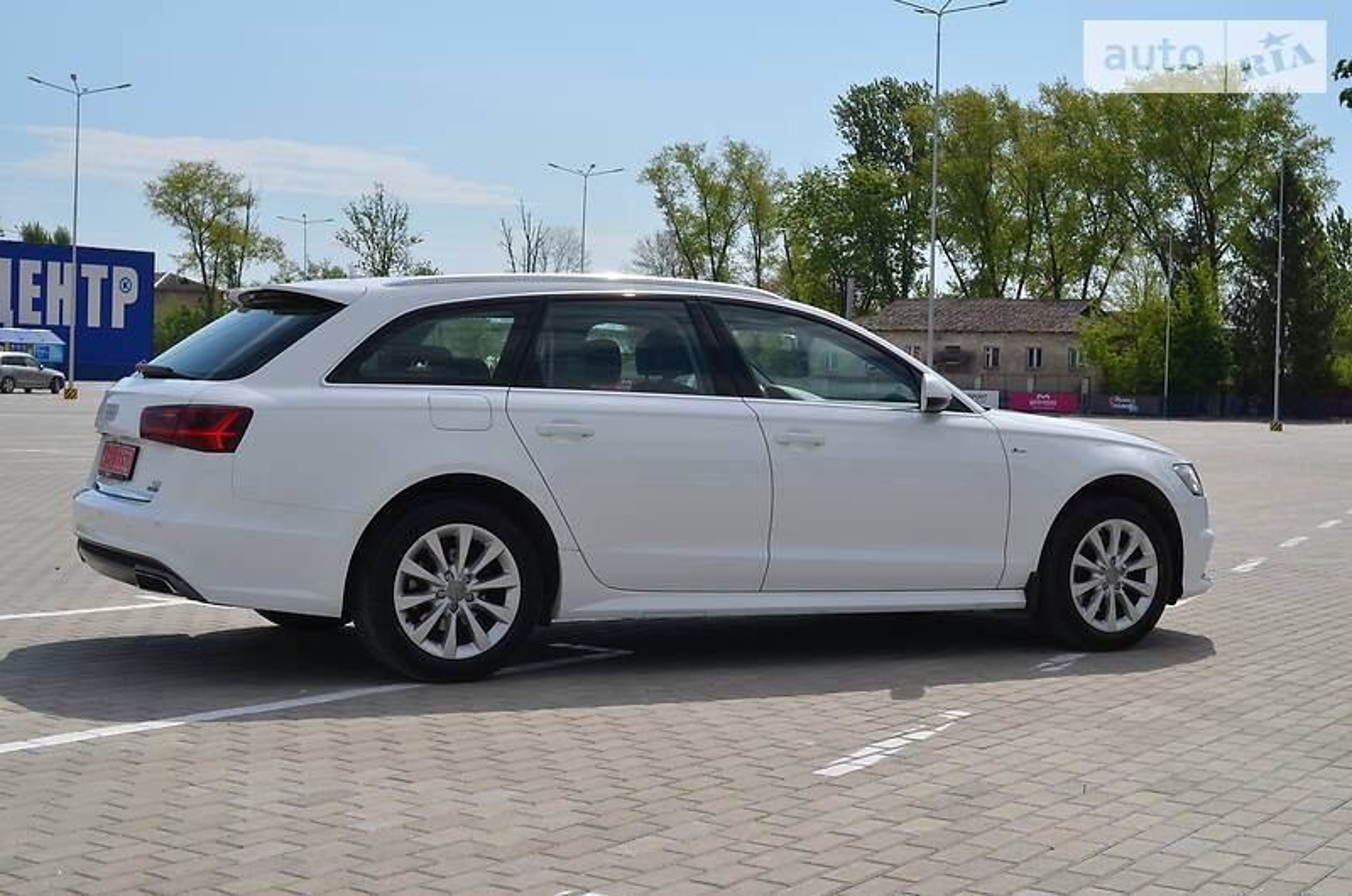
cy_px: 448
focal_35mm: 52
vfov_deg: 25.6
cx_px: 676
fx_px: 1968
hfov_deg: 37.9
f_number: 8
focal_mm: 35
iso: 100
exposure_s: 1/320
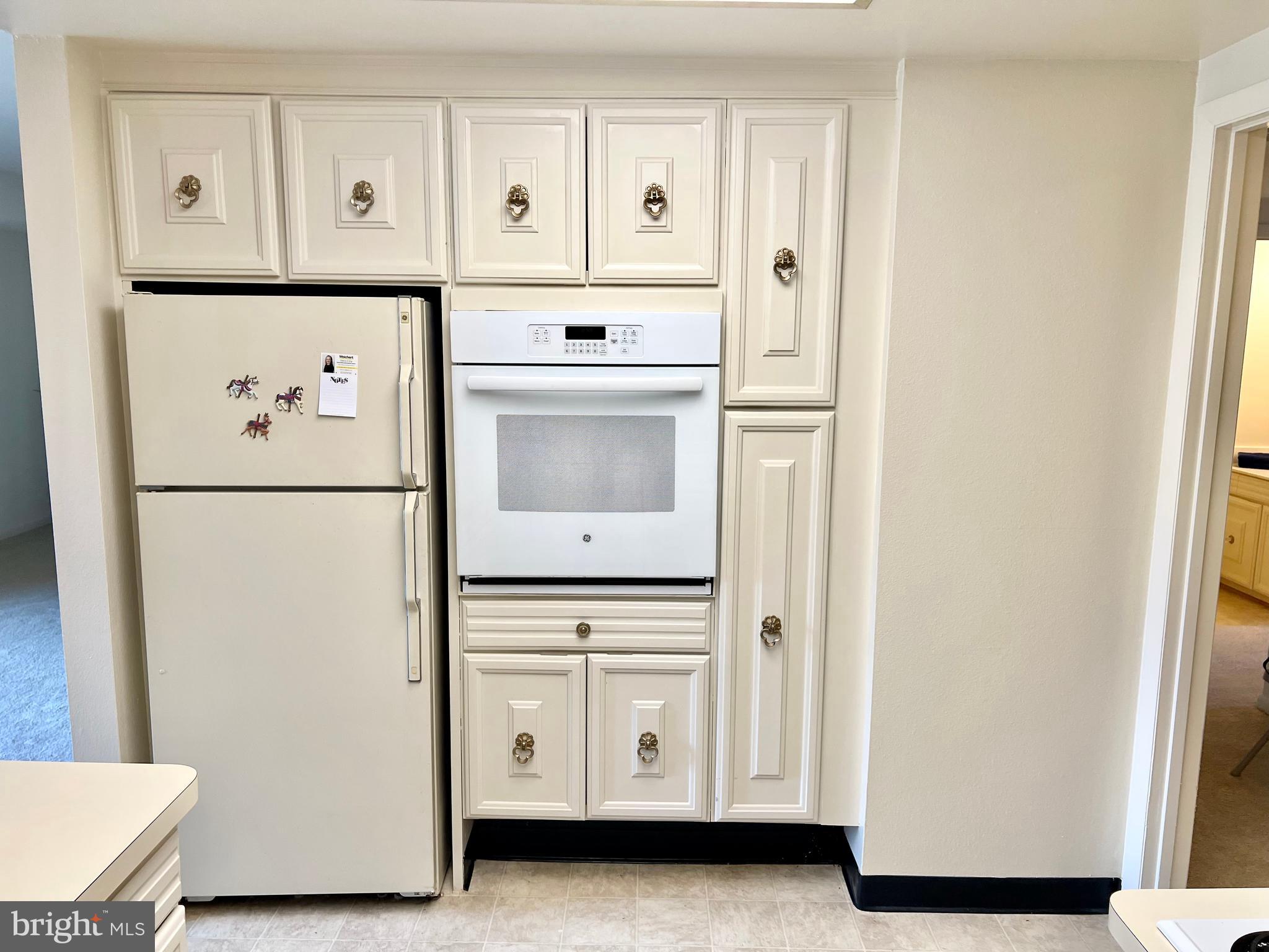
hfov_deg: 67.3
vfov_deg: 53.1
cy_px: 476
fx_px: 953
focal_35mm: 26
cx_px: 634
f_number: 1.5
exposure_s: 1/120
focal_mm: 5.7
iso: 64
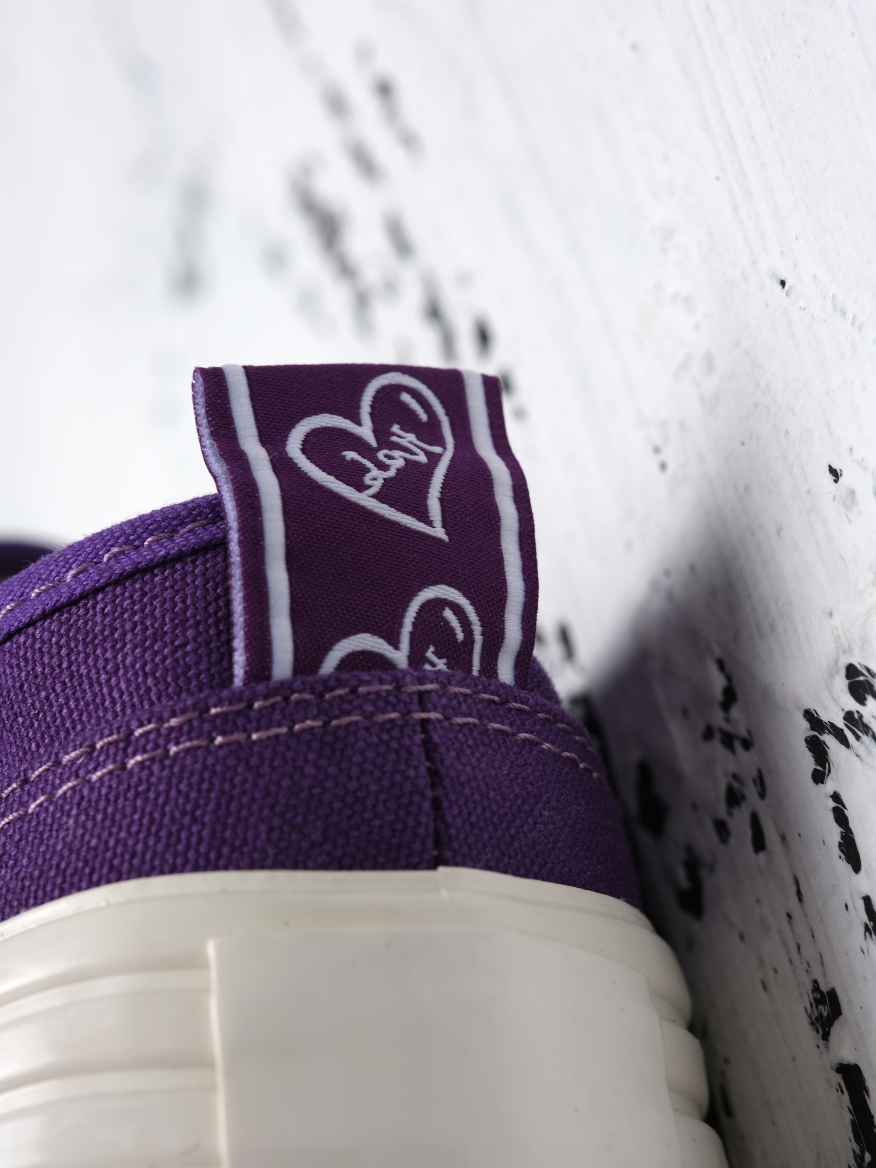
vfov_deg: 20.7
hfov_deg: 15.6
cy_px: 584
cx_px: 438
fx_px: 3206
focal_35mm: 95
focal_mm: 120
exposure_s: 1/100
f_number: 14
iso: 160
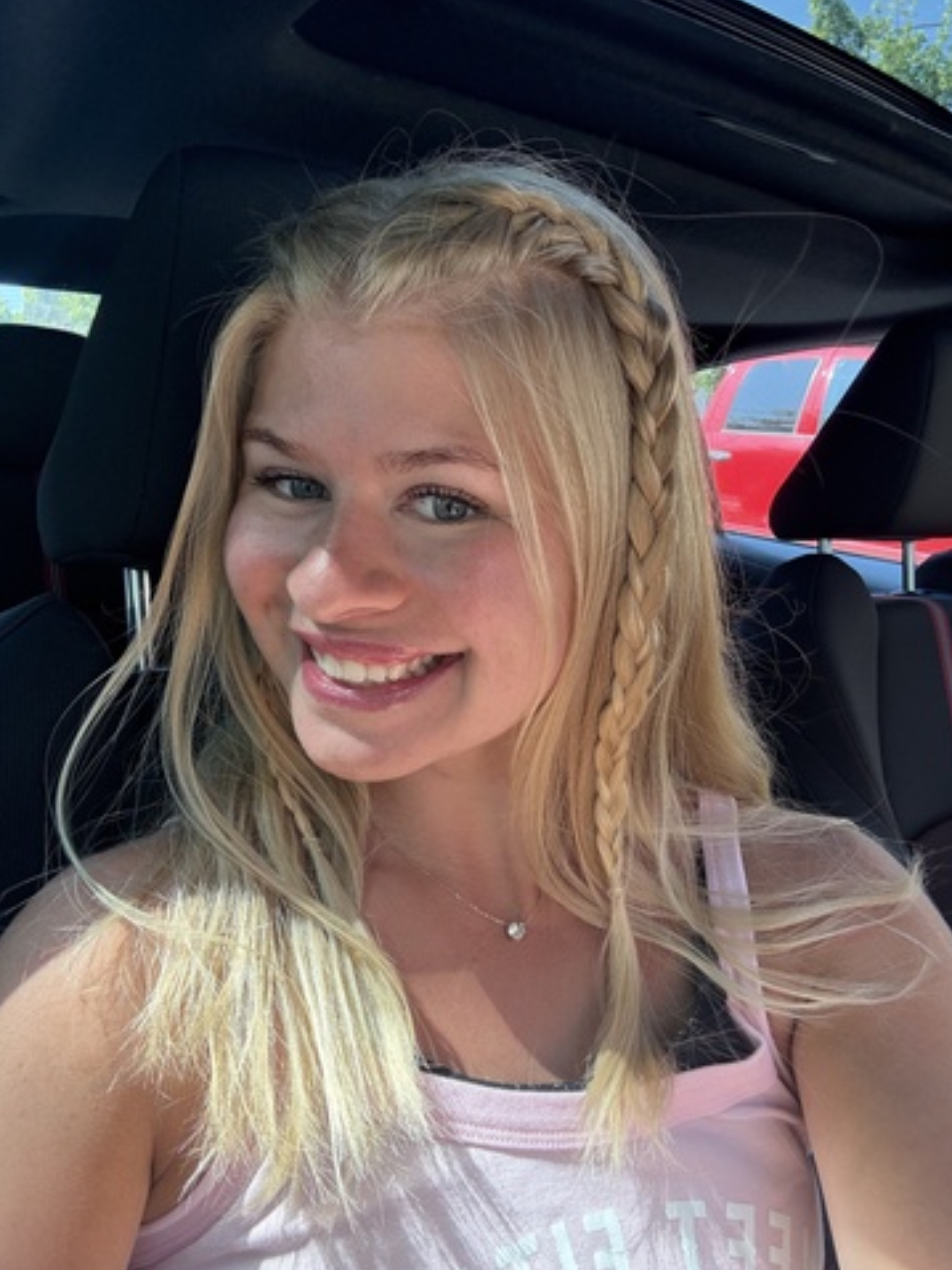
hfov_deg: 56.8
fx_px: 880
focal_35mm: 24
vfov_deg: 71.6
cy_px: 626
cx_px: 481
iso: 64
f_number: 1.9
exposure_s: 1/128
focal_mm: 2.69
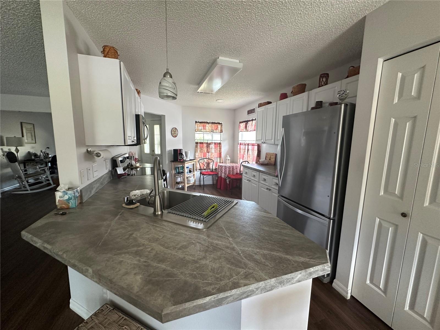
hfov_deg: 102.1
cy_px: 165
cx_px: 220
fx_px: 178
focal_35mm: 14
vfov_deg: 85.7
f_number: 2.2
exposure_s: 1/98
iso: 320
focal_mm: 2.22
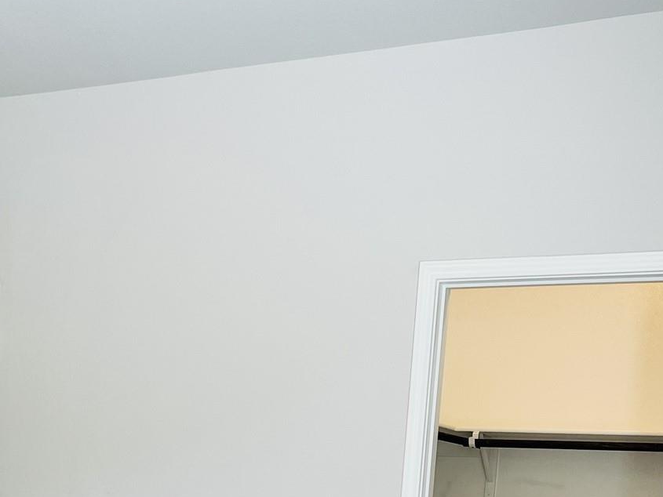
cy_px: 582
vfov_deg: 21.7
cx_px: 188
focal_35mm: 63
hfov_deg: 30.3
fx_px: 1207
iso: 64
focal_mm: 5.7
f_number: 1.5
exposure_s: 1/120
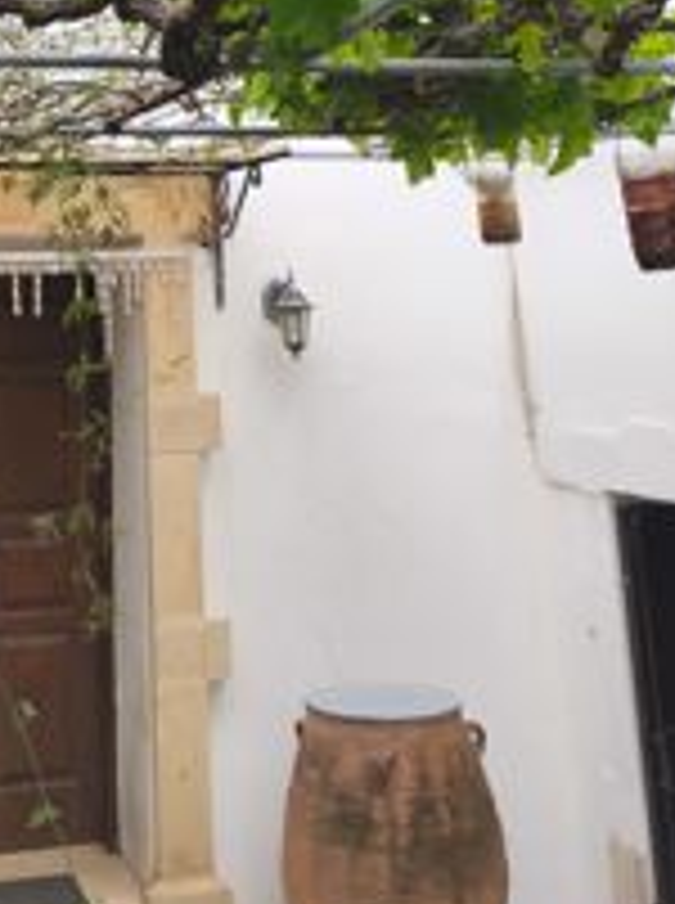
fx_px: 1591
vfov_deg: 28.3
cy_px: -139
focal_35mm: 61
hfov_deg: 23.7
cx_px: 160
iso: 80
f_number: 1.7
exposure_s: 1/109
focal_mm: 5.35
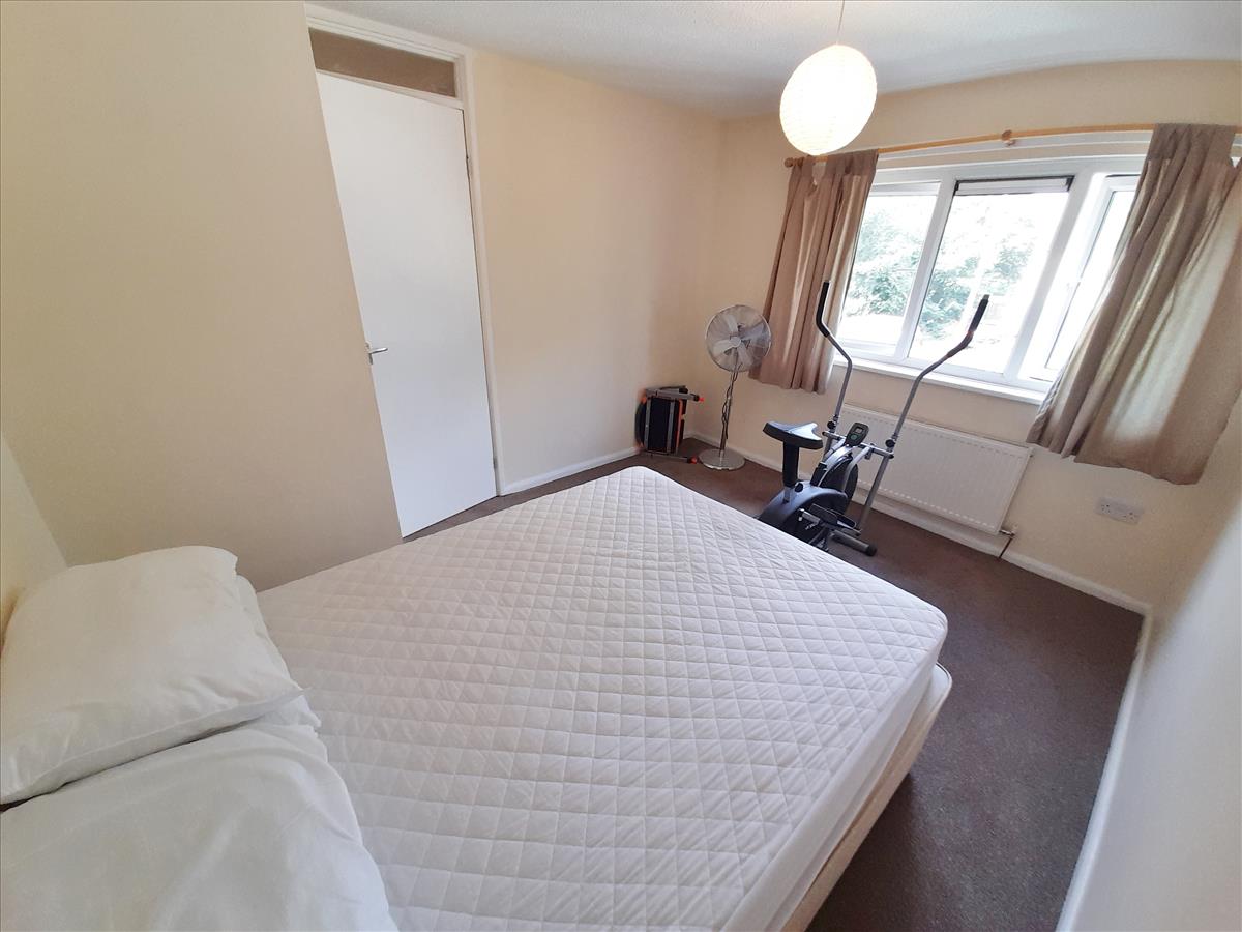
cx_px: 621
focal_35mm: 13
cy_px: 466
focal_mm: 1.42
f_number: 2.2
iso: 64
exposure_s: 1/50
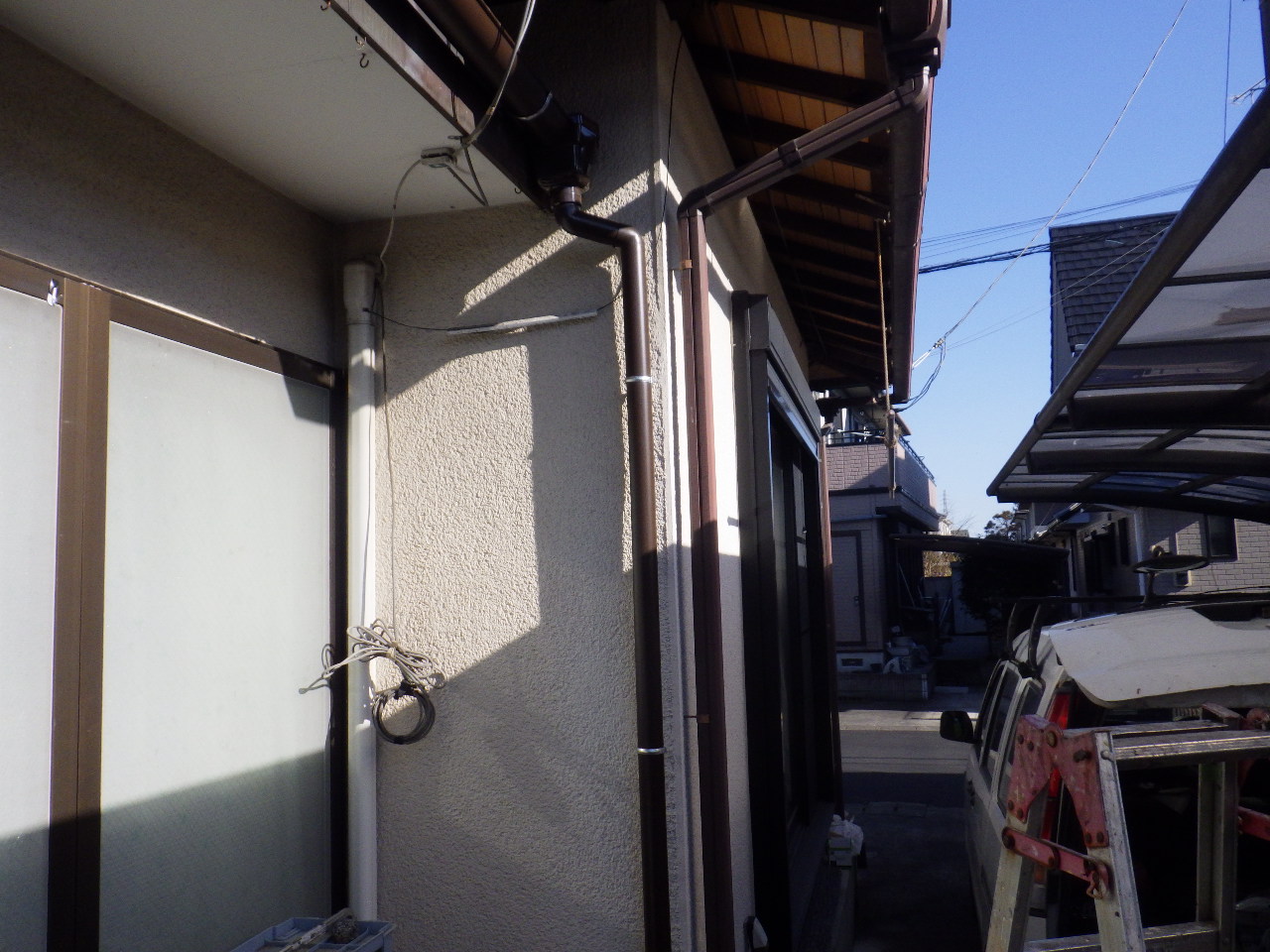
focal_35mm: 28
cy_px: 476
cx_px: 635
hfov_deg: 63.4
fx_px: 1027
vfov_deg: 49.7
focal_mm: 5
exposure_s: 1/1250
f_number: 4.2
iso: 250
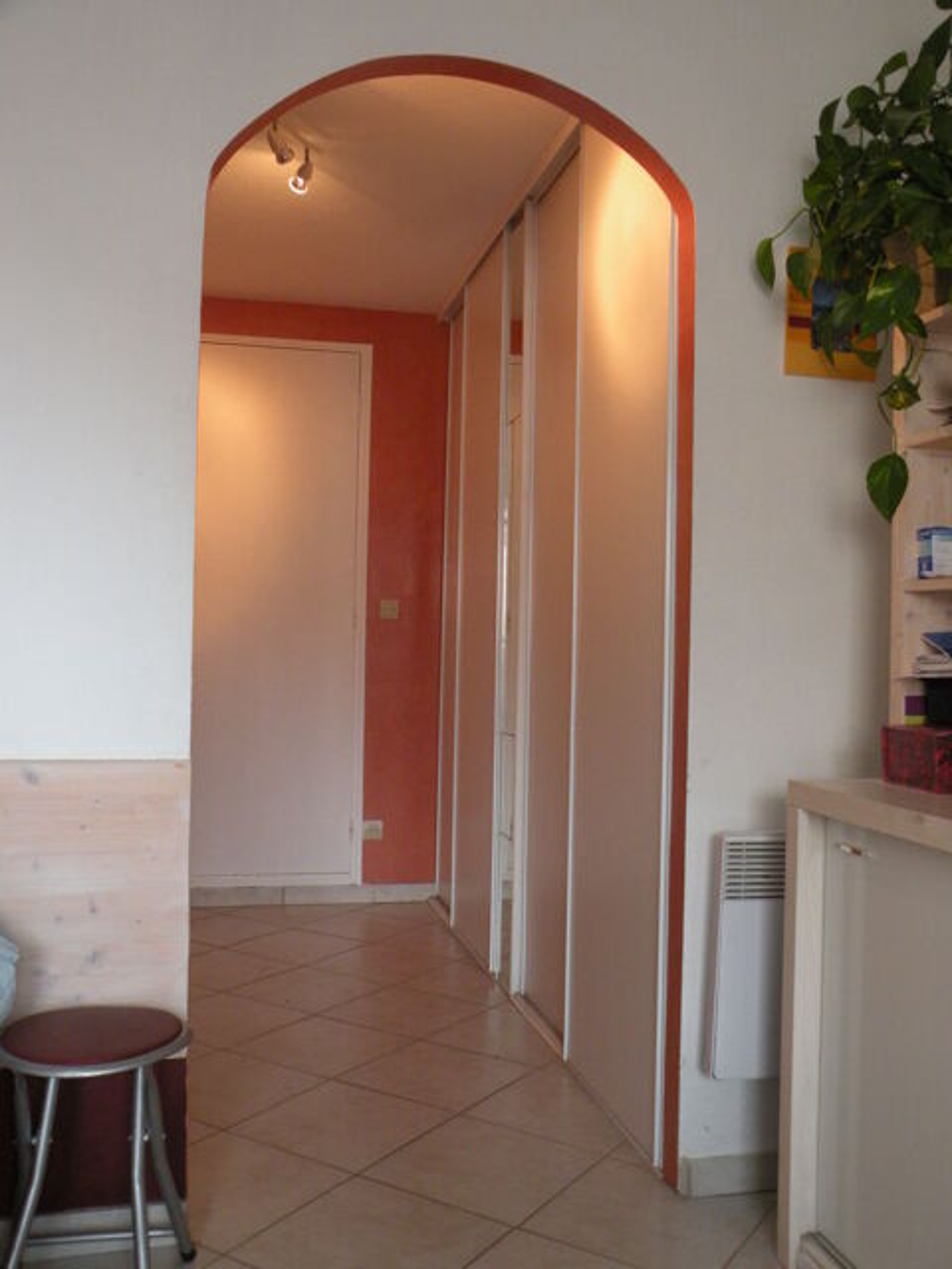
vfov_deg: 55.4
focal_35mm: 33
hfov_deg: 42.9
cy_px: 634
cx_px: 476
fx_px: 1210
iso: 206
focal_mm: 5.8
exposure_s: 1/52
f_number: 3.2
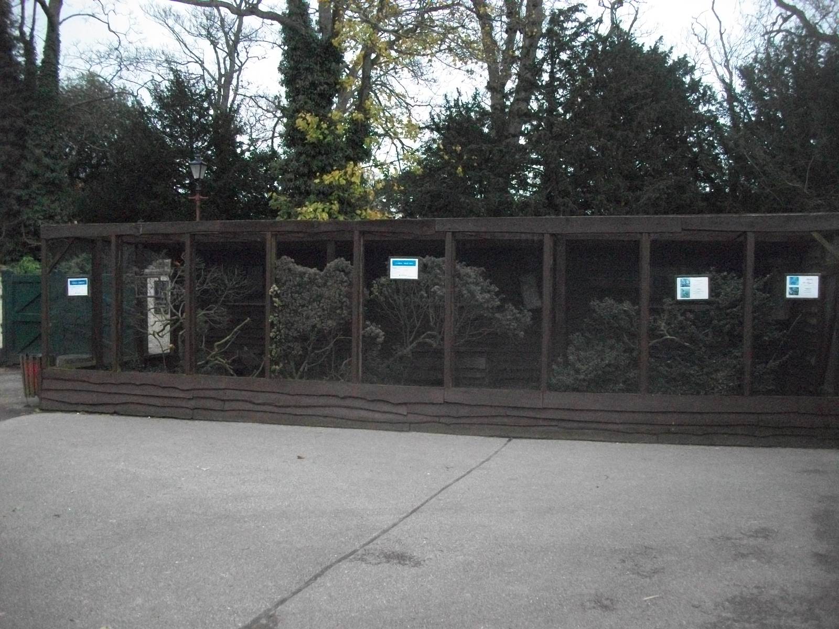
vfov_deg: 44.2
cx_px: 420
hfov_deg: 56.8
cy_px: 314
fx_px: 776
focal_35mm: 32
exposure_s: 1/500
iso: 798
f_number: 2.9
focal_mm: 5.7
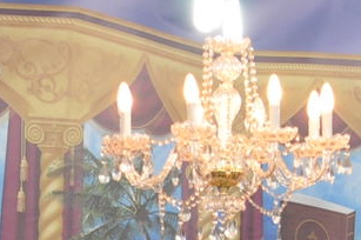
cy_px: 468
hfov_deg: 3.1
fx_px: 6721
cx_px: 329
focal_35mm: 671
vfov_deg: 2.0
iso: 1000
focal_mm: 98
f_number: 5.6
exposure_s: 1/60
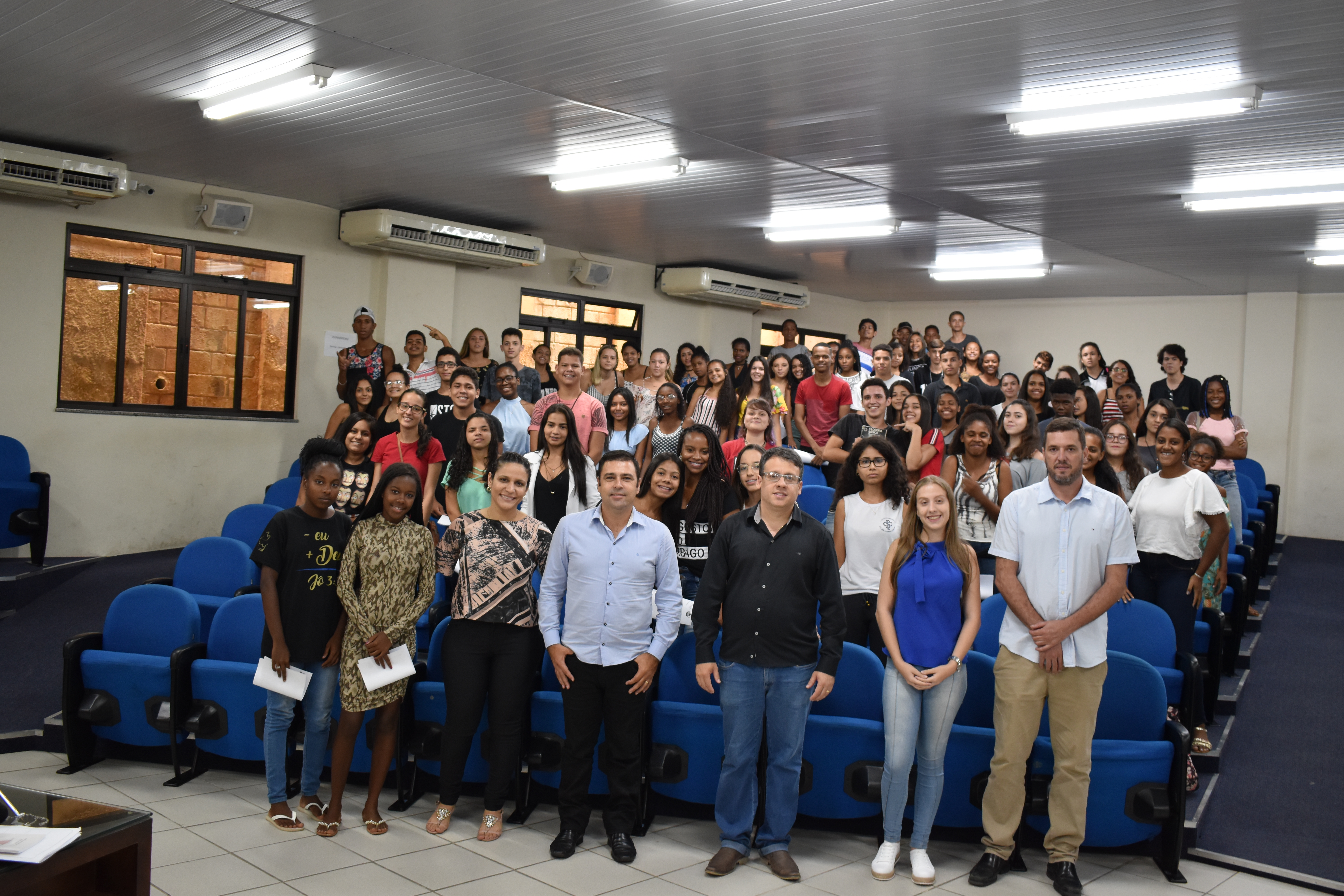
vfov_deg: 38.4
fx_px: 1288
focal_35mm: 34
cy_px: 448
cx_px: 672
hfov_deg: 55.1
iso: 800
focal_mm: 23
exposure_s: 1/60
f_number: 3.8
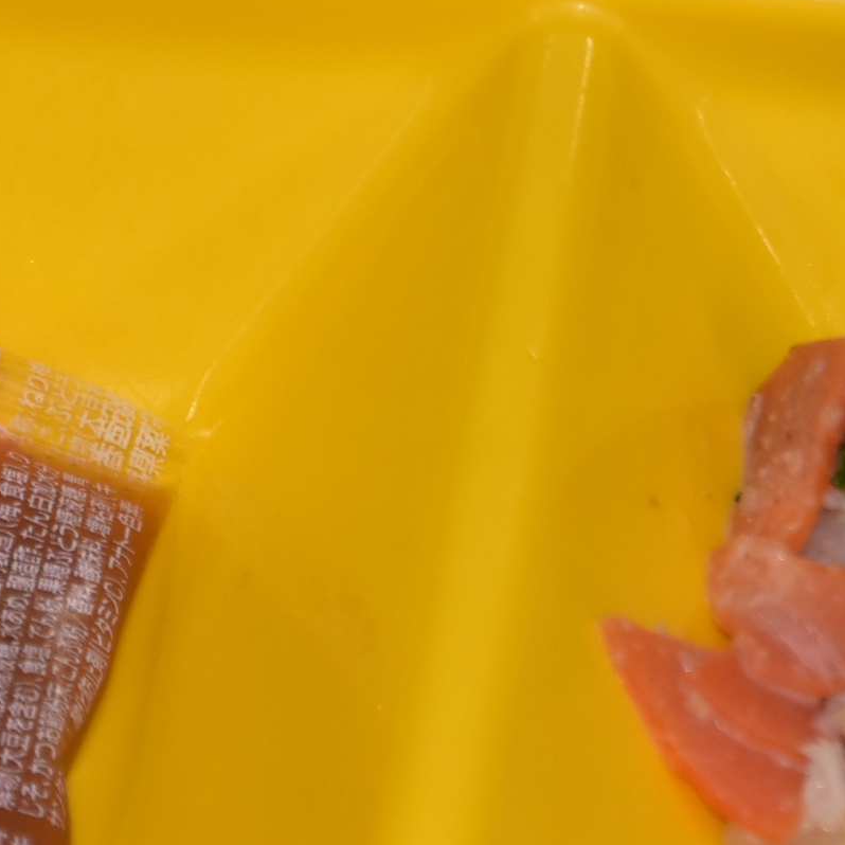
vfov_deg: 3.3
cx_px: 569
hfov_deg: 3.3
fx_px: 14527
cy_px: 288
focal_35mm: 526
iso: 400
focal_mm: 110
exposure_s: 1/100
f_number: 6
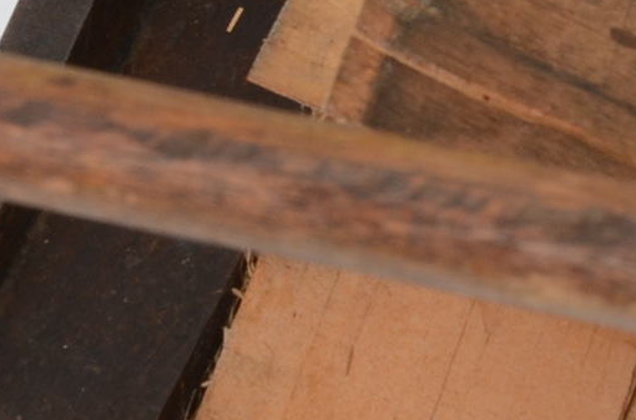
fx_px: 5751
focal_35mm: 326
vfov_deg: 4.2
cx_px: 944
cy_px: -204
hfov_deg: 6.3
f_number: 11
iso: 320
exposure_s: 1/100
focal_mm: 45
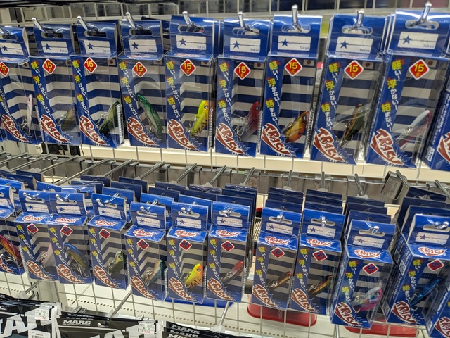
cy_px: 169
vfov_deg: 51.4
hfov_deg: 65.3
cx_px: 225
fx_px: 351
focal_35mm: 27
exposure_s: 1/50
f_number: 1.73
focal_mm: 4.38
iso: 62
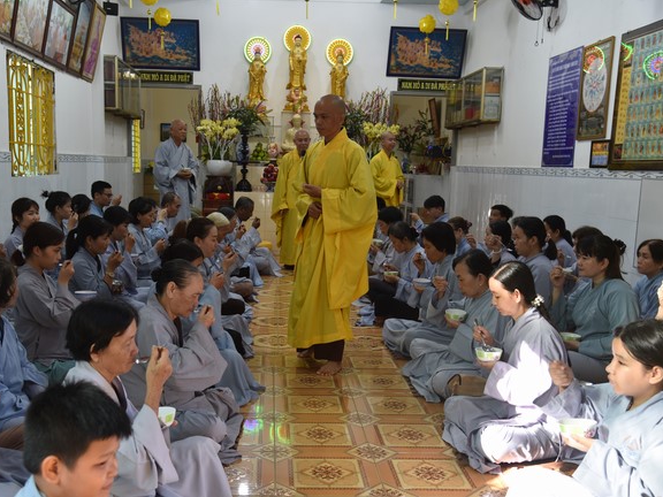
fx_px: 728
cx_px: 303
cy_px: 248
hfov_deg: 48.9
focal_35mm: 38
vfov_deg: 37.7
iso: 400
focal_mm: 35
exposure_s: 1/80
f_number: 4.5
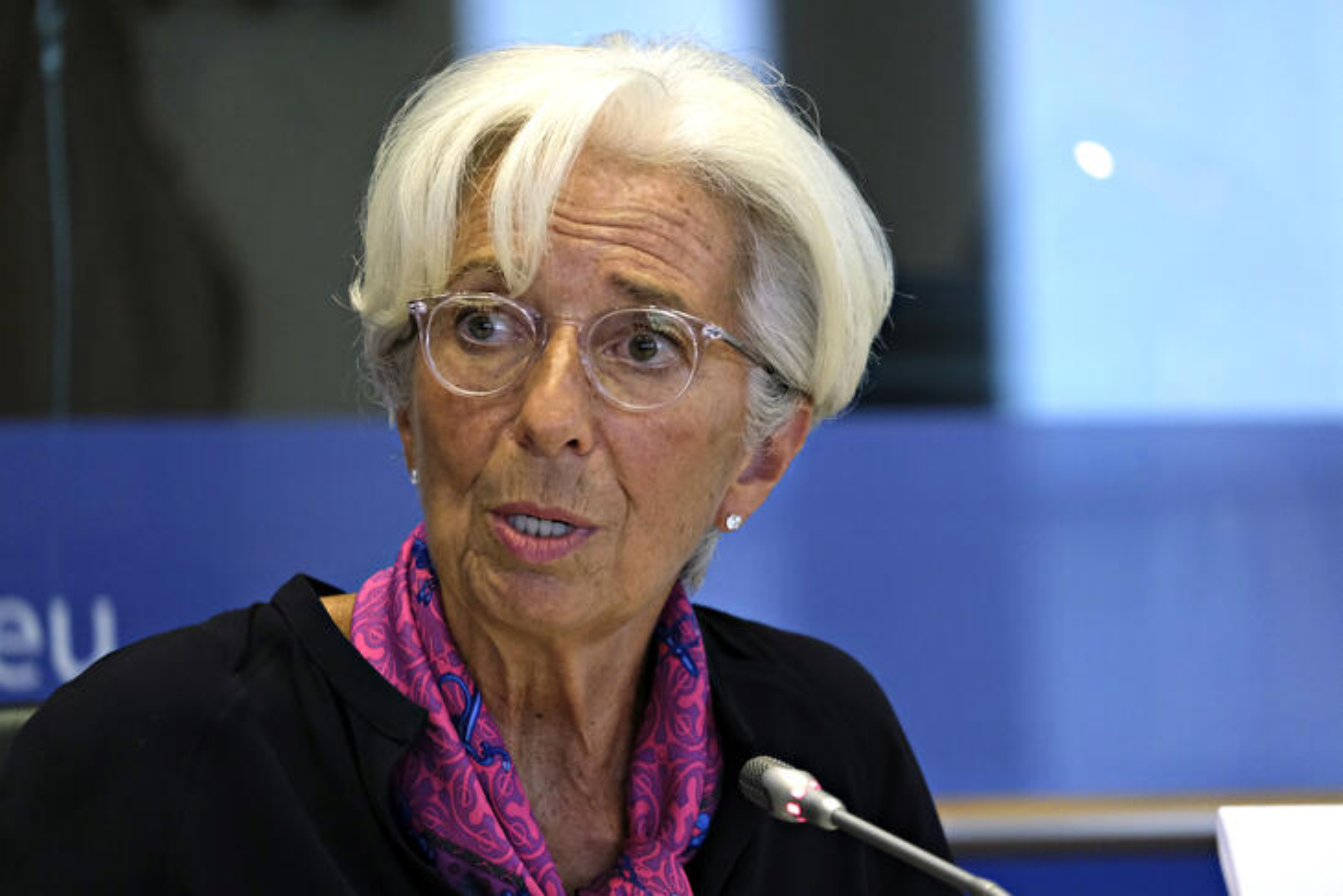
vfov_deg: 4.6
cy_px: 448
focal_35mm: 300
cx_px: 672
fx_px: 11193
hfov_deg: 6.9
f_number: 4.8
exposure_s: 1/100
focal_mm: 200
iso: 3200
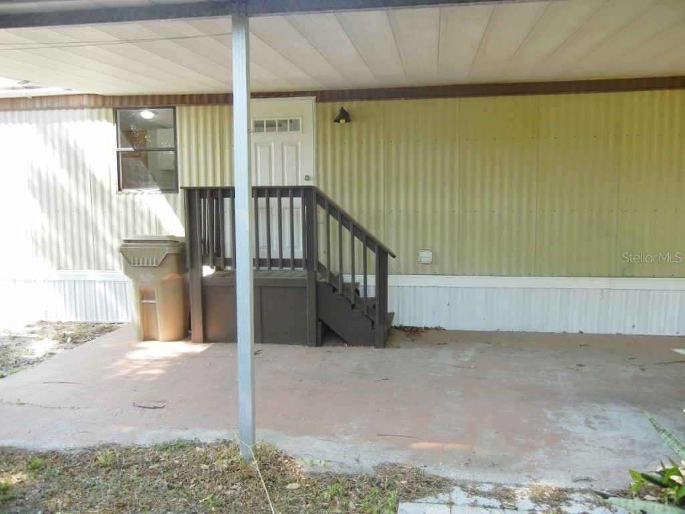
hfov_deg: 60.0
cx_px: 342
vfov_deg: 46.8
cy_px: 257
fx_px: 594
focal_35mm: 30
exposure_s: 1/129
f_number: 3.5
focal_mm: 5.4
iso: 160
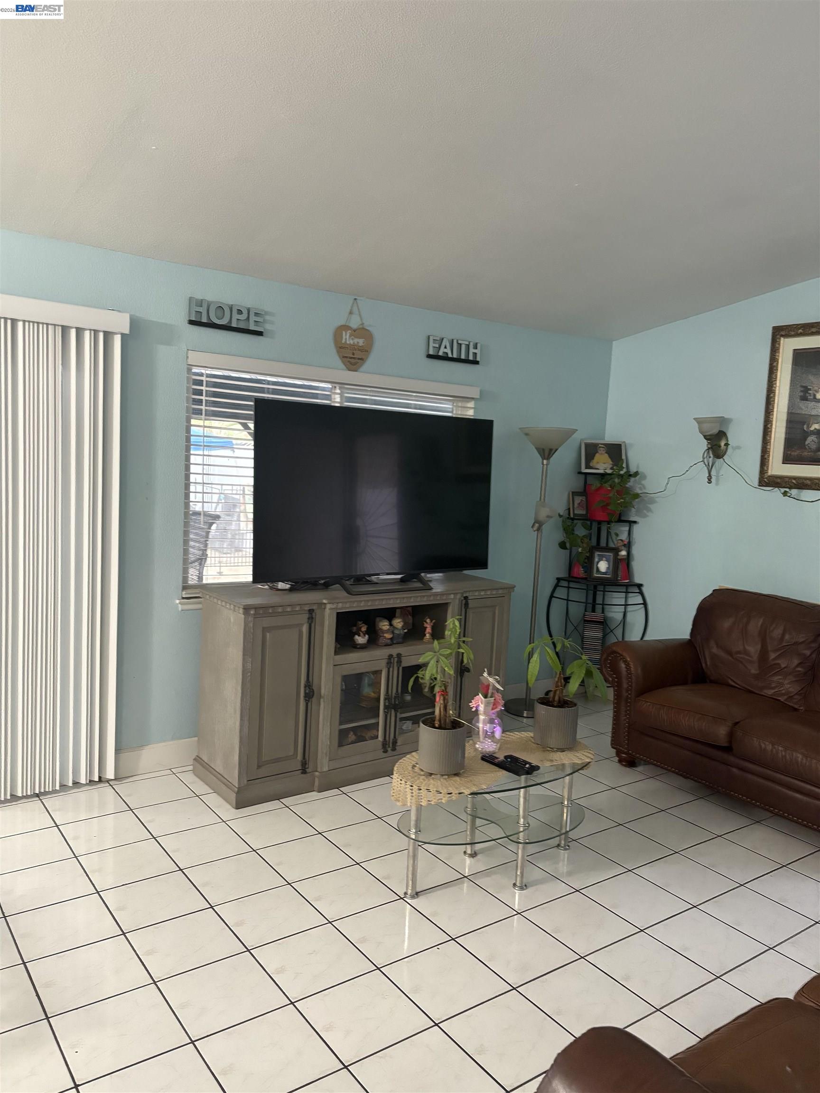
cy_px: 546
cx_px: 410
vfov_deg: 67.3
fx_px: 821
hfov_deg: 53.1
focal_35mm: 26
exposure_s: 1/60
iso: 400
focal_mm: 5.96
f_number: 1.6
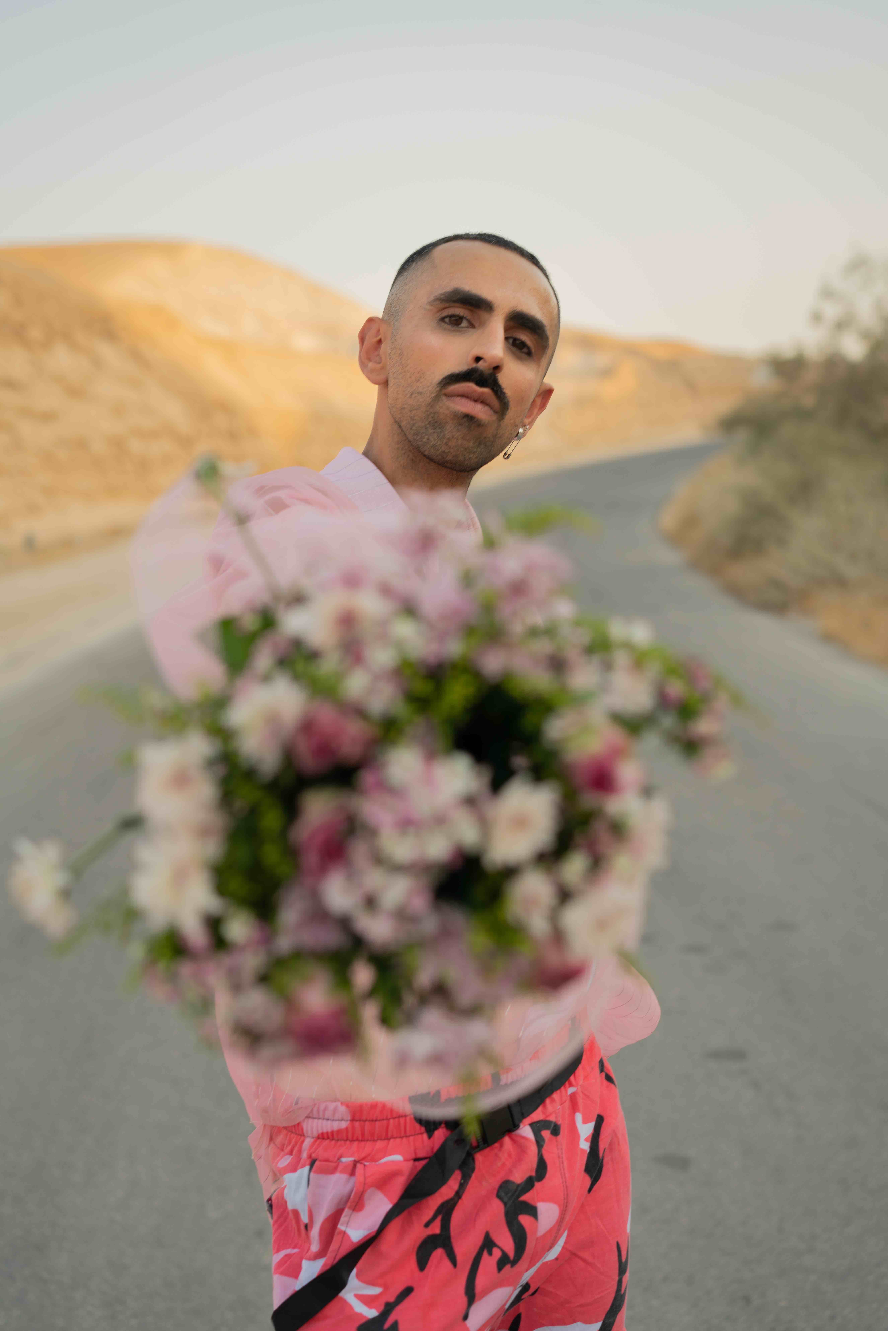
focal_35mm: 55
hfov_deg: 24.6
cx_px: 444
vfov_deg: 36.2
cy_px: 666
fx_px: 2034
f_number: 3.5
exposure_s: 1/200
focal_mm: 55
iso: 100
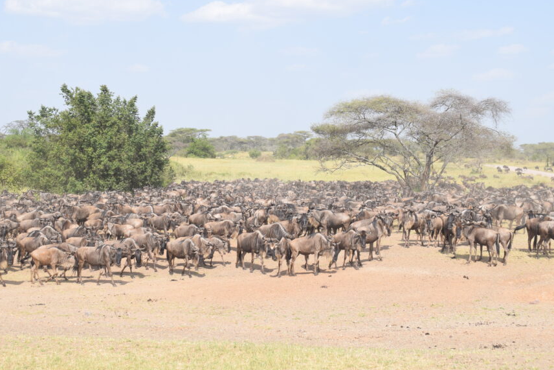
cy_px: 191
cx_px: 254
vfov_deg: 22.3
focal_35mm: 61
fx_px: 939
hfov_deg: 32.9
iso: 200
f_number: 9
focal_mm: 34
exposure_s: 1/320
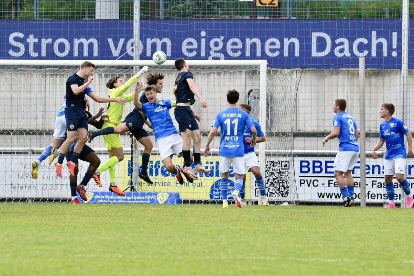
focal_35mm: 320
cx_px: 207
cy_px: 138
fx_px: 3679
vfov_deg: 4.3
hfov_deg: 6.4
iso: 2000
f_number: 9
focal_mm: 320
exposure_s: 1/1600
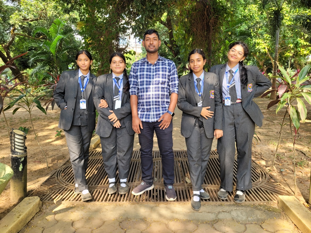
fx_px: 234
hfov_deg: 67.3
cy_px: 116
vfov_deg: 53.1
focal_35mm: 26
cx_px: 156
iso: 40
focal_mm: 5.4
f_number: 1.8
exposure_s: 1/147
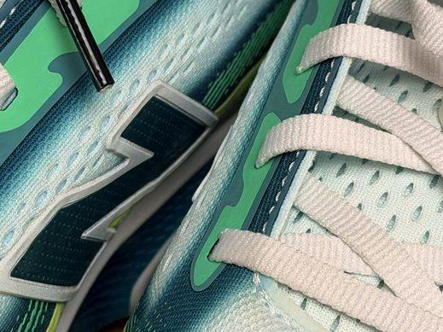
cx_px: 150
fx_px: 1420
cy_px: 214
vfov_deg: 13.3
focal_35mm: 111
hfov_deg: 17.7
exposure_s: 1/100
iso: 50
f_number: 1.78
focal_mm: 6.76
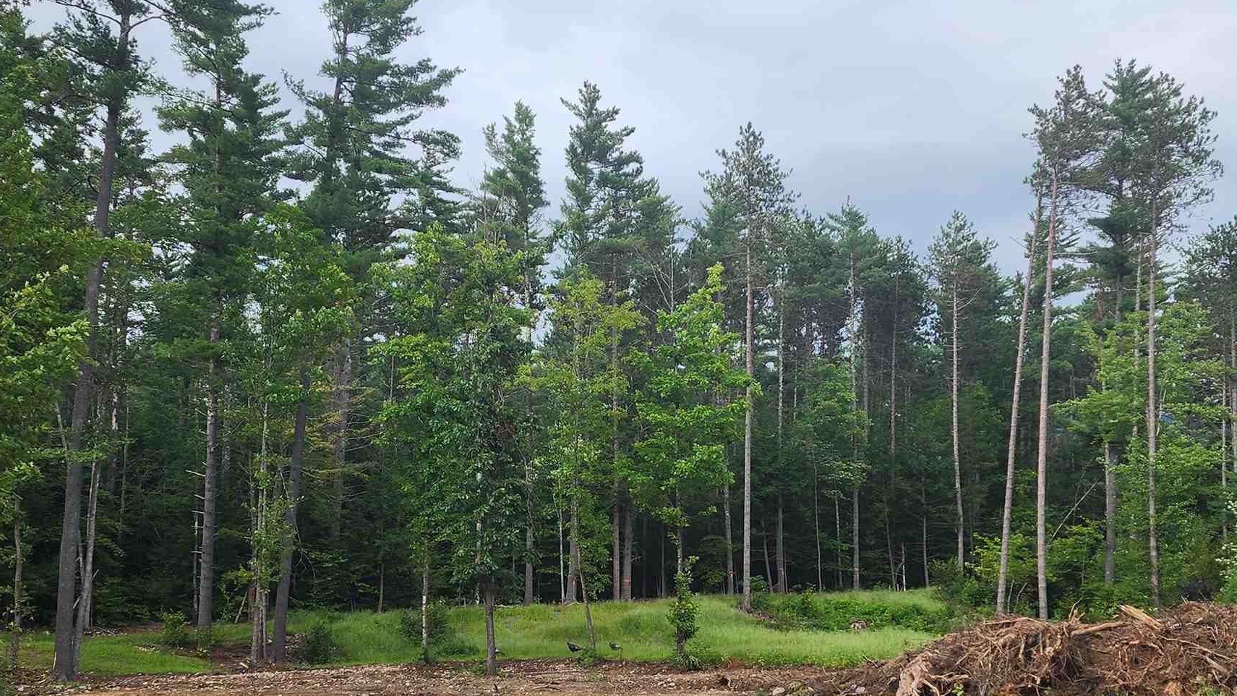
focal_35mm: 45
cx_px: 594
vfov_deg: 26.3
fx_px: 1476
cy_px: 483
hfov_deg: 45.5
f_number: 1.8
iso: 12
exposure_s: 1/590
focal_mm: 6.4
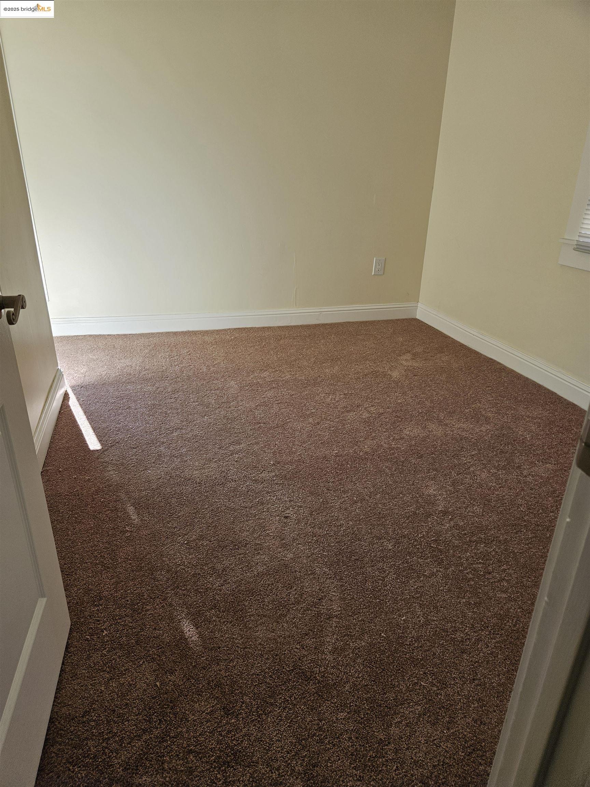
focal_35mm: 23
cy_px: 394
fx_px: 523
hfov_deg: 58.9
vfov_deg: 73.9
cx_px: 295
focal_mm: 5.4
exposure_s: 1/207
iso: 50
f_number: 1.8
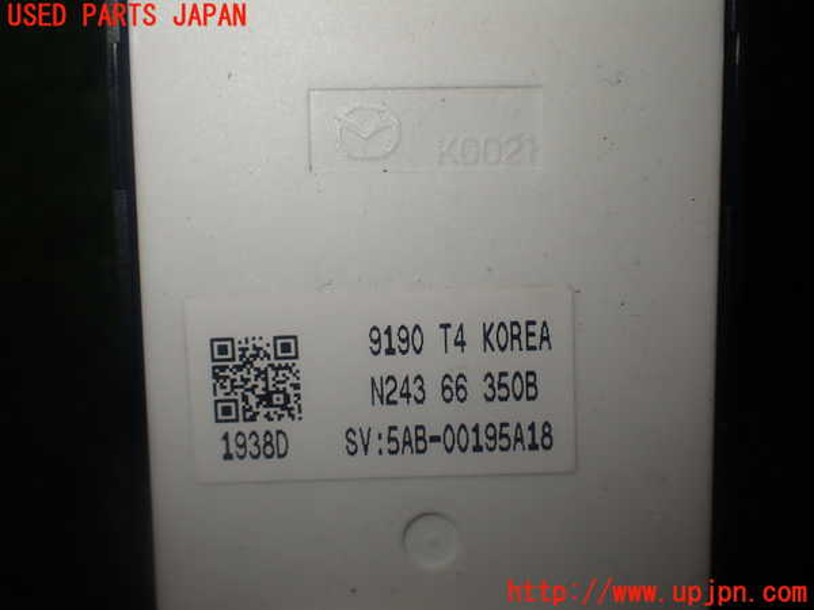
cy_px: 305
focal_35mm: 38
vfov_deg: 37.7
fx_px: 894
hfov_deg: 49.0
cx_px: 407
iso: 100
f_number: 3.5
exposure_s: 1/125
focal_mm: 6.83
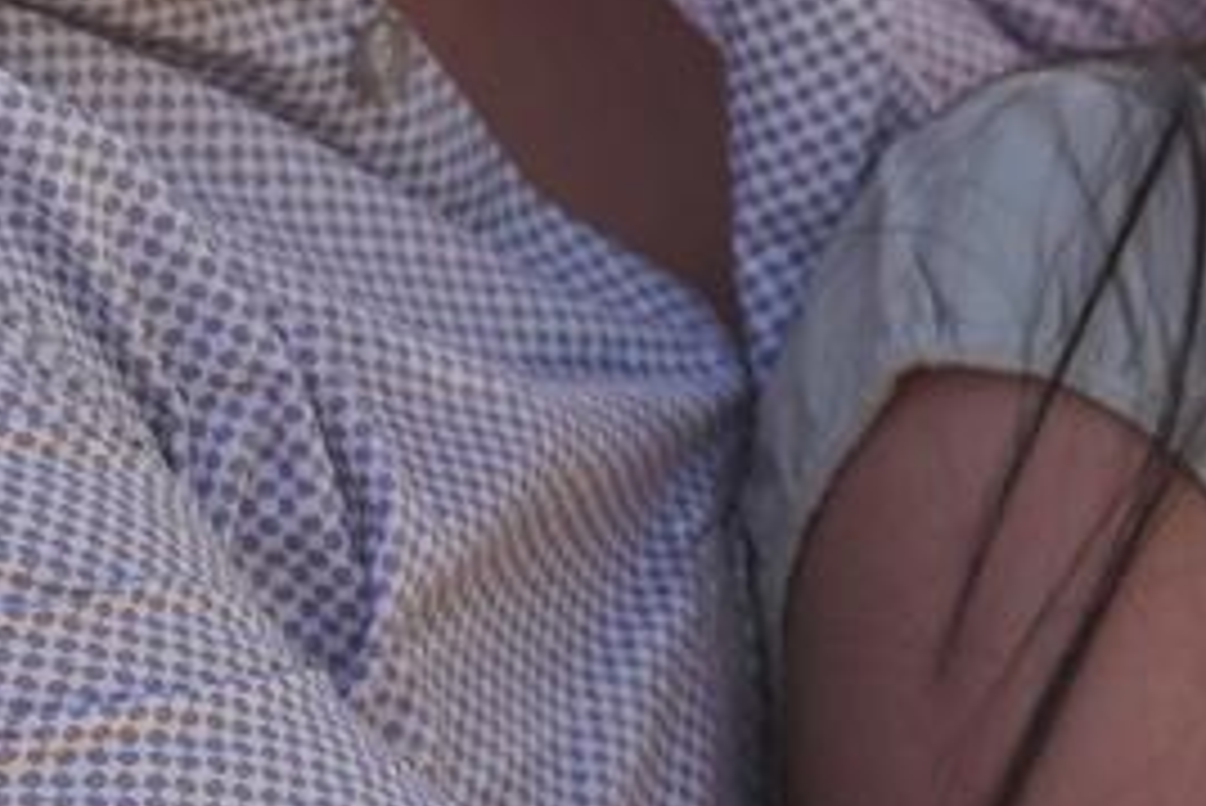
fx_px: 17529
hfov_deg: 3.9
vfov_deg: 2.6
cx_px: 1184
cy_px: 304
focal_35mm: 523
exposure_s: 1/500
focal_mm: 70
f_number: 5.6
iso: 100
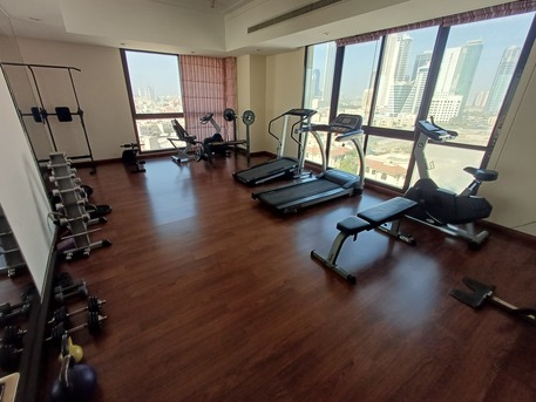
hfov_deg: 94.5
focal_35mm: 16
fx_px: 248
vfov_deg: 78.1
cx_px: 268
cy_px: 201
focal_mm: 1.64
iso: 40
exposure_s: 1/111
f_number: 2.2
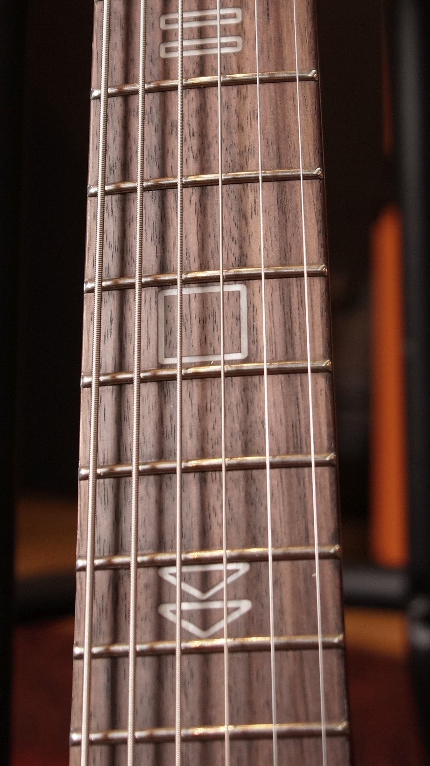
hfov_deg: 13.2
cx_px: 229
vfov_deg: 23.0
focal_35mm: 92
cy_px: 190
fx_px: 1863
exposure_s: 1/100
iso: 800
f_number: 5
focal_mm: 35
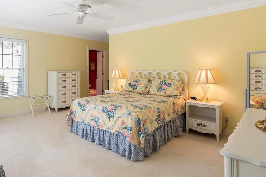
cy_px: 61
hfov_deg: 77.0
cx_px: 97
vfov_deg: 56.1
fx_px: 162
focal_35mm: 22
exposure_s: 1/10
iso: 100
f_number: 8
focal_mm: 14
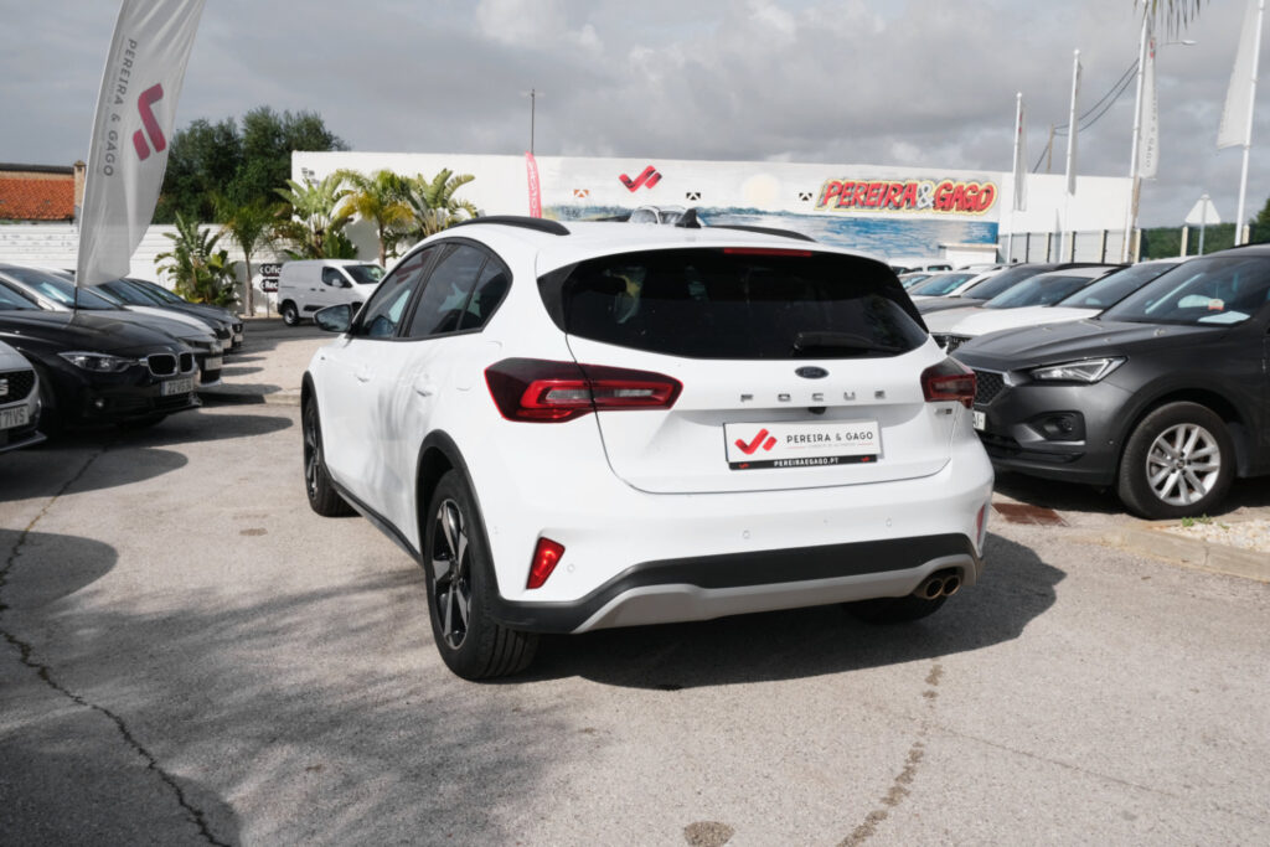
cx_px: 635
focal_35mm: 32
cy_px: 424
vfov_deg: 41.1
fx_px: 1129
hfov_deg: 58.7
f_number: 11
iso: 160
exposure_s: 1/250
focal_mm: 21.5
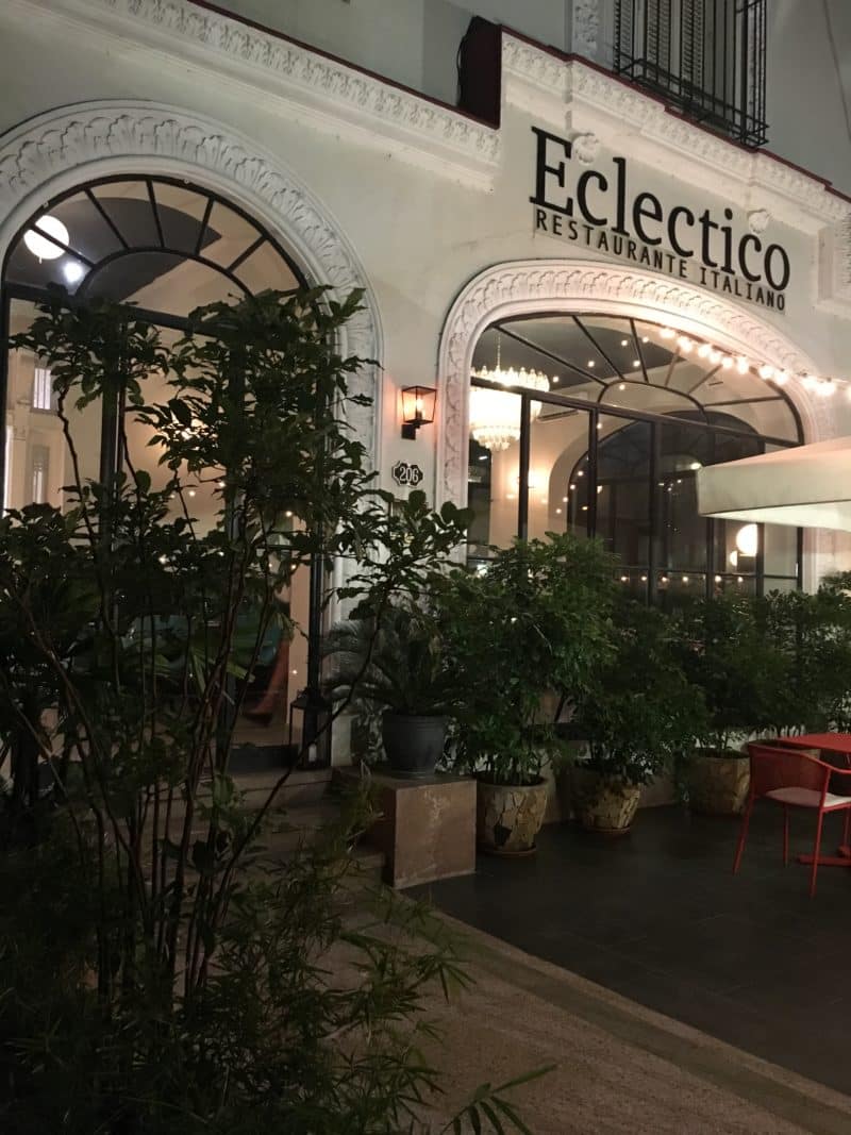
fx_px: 951
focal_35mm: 29
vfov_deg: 61.7
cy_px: 568
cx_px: 426
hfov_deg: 48.2
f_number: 2.2
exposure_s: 1/15
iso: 320
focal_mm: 4.15
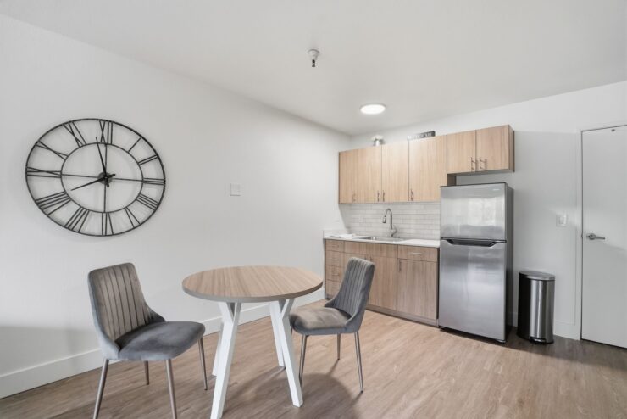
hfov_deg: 96.7
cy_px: 210
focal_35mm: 16
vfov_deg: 73.8
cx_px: 314
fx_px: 279
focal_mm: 16
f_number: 7.1
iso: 1600
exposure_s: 1/200
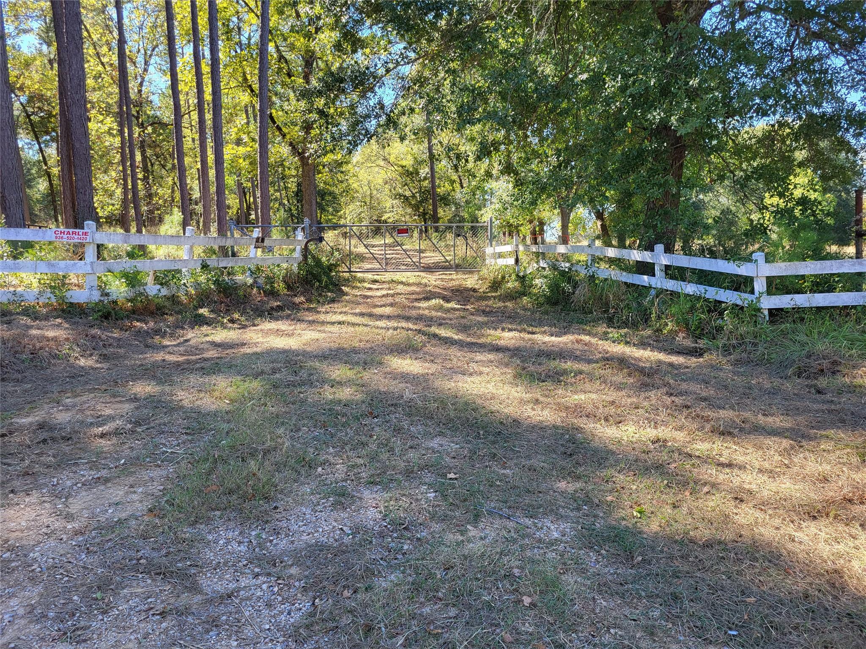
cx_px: 433
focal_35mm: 26
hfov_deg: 67.3
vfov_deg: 53.1
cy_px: 324
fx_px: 650
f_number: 1.8
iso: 40
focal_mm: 5.4
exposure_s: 1/225
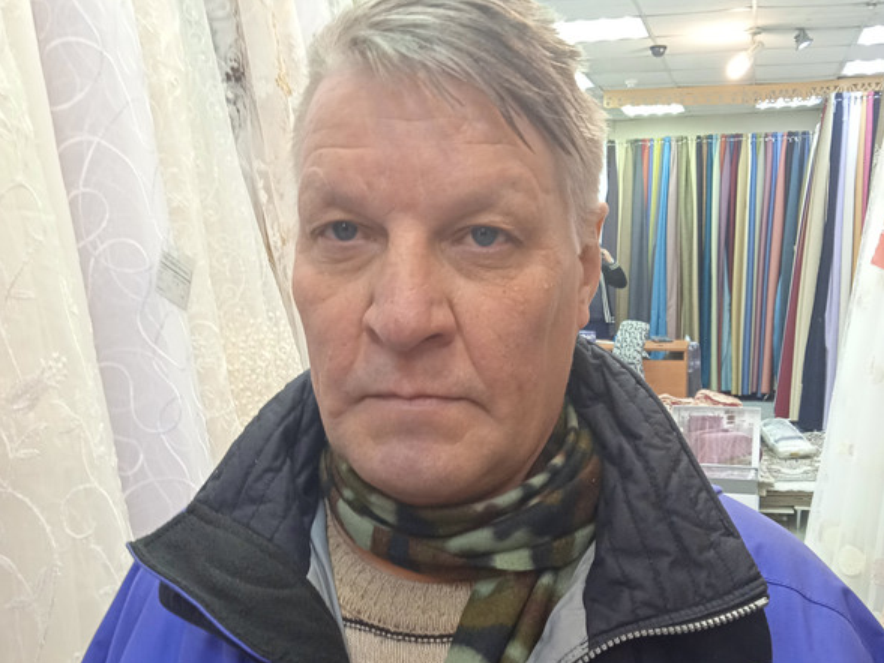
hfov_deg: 49.0
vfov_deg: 37.4
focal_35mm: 38
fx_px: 971
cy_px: 430
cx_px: 437
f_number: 2.2
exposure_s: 1/33.3
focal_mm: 3.43
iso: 321
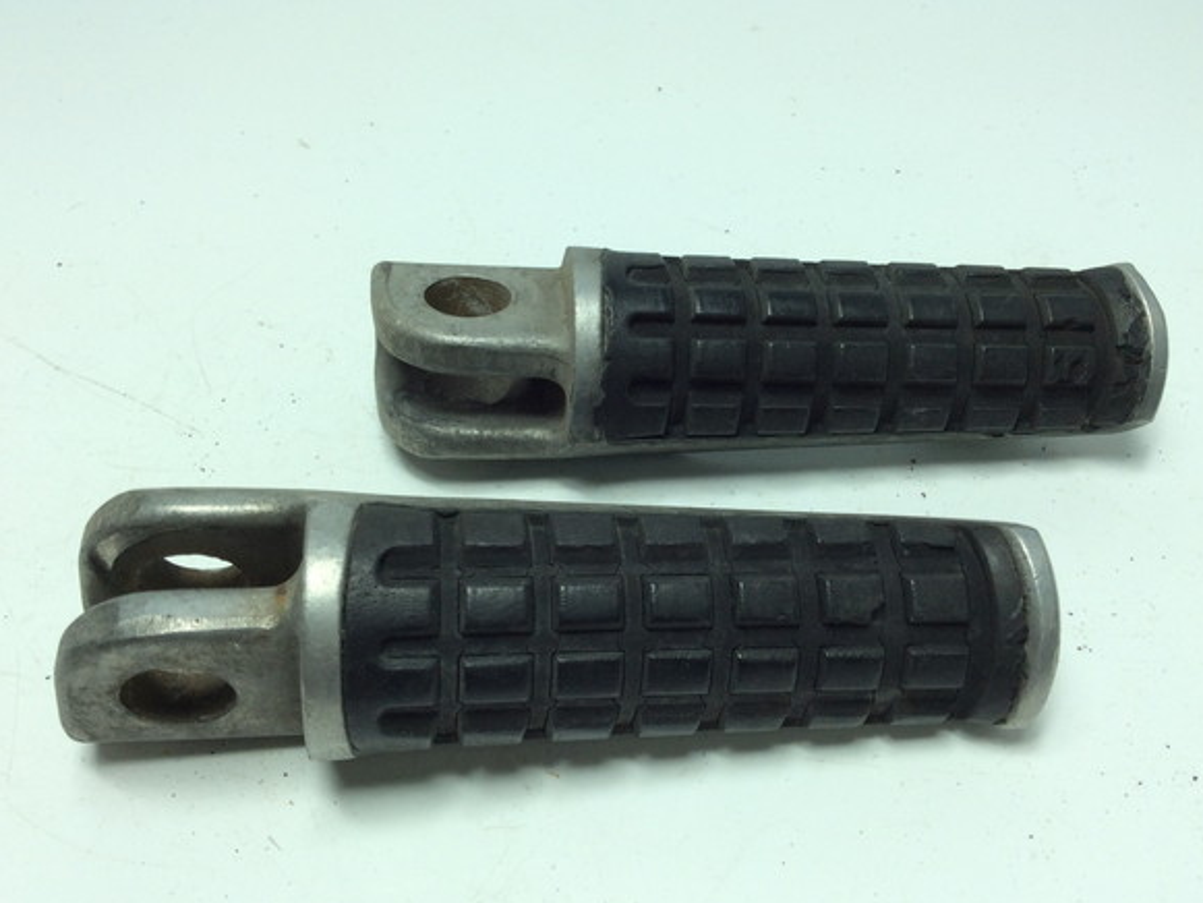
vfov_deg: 43.0
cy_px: 447
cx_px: 617
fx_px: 1147
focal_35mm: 33
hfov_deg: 55.3
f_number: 2.4
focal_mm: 3.3
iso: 32
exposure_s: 1/351
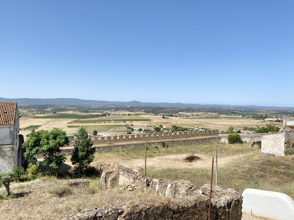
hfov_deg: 67.3
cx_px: 147
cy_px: 110
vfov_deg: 53.1
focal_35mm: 26
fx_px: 221
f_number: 1.8
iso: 32
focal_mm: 4.25
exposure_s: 1/3497
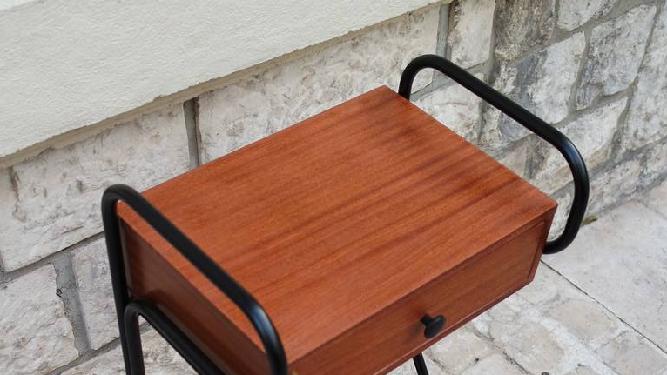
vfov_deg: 21.9
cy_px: 406
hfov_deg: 39.9
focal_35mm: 52
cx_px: 334
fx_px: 920
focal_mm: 22
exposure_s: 1/60
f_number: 3.5
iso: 200
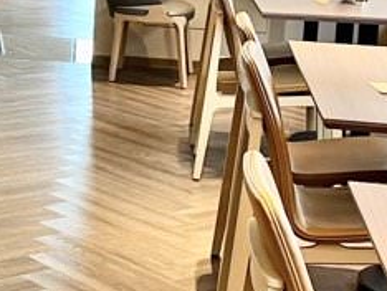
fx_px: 1242
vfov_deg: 13.2
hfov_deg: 16.6
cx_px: -136
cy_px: -3
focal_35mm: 111
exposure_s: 1/60
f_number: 1.6
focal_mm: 5.1
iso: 160
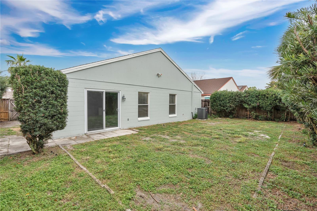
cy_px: 106
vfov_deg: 73.7
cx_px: 158
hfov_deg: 96.7
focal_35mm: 16
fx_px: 141
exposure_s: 1/100
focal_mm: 16
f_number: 8
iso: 100
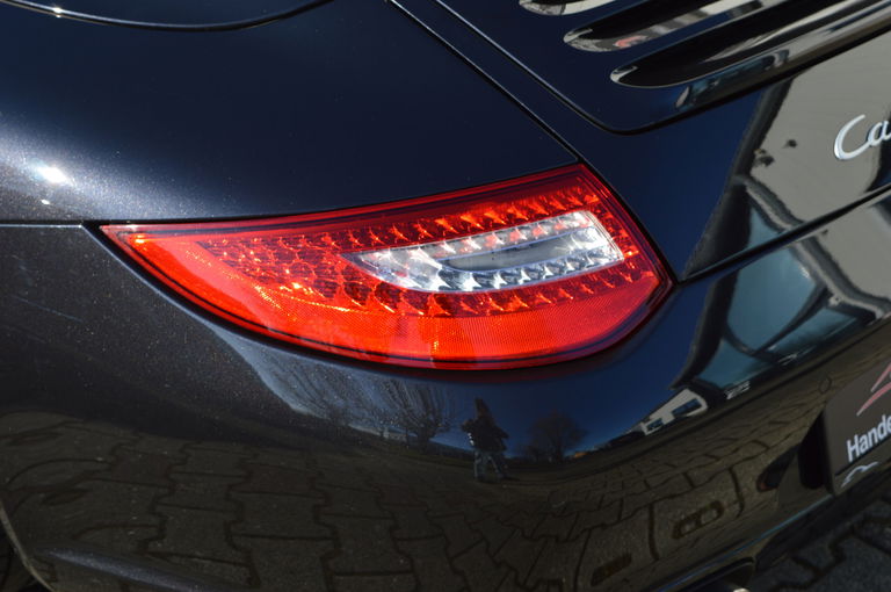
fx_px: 1706
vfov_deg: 19.7
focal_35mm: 69
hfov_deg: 29.3
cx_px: 446
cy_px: 296
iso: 100
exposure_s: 1/200
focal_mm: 46
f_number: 7.1
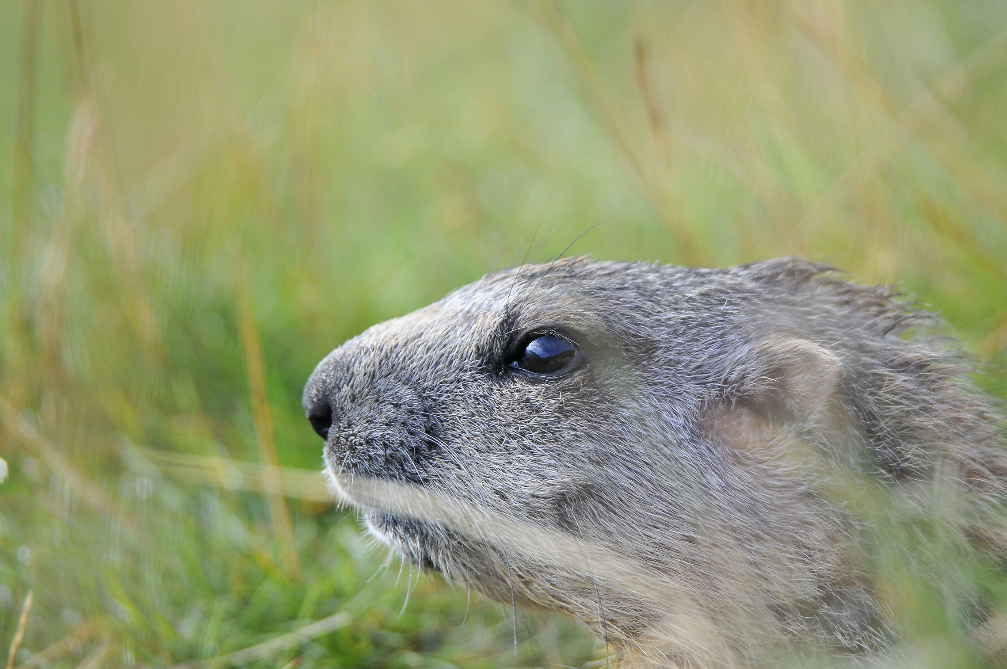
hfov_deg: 2.2
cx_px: 514
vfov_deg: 1.4
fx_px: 26485
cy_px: 317
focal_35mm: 948
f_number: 6.3
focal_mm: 600
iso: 500
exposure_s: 1/250
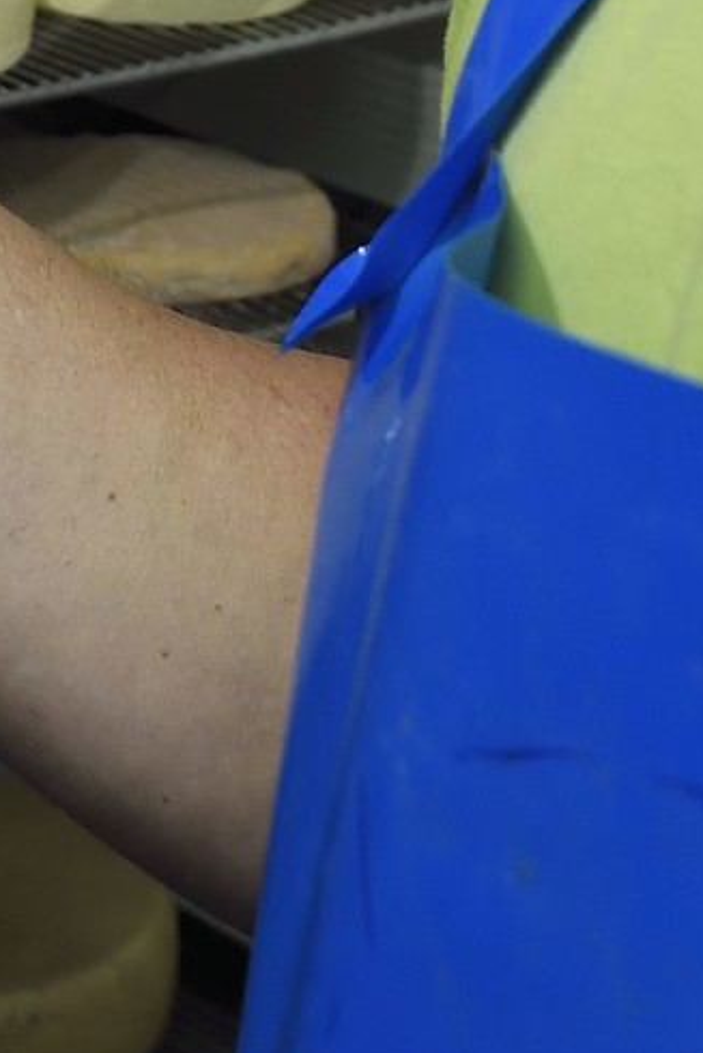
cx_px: -456
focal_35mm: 147
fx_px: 4303
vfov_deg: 12.9
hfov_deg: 9.0
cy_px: -705
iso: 1600
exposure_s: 1/30
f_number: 6.3
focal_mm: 30
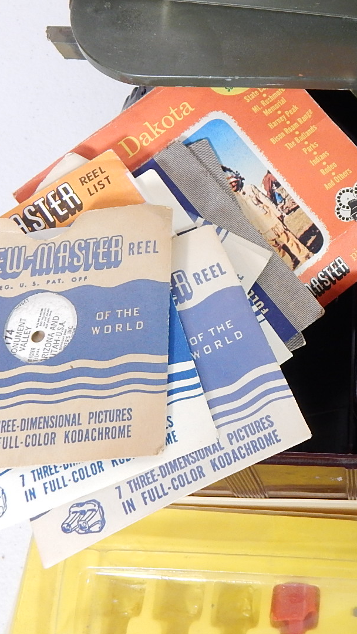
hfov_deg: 23.2
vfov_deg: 41.3
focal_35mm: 50
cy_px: 323
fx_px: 842
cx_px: 339
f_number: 3.2
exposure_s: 1/30
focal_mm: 5.6
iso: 360
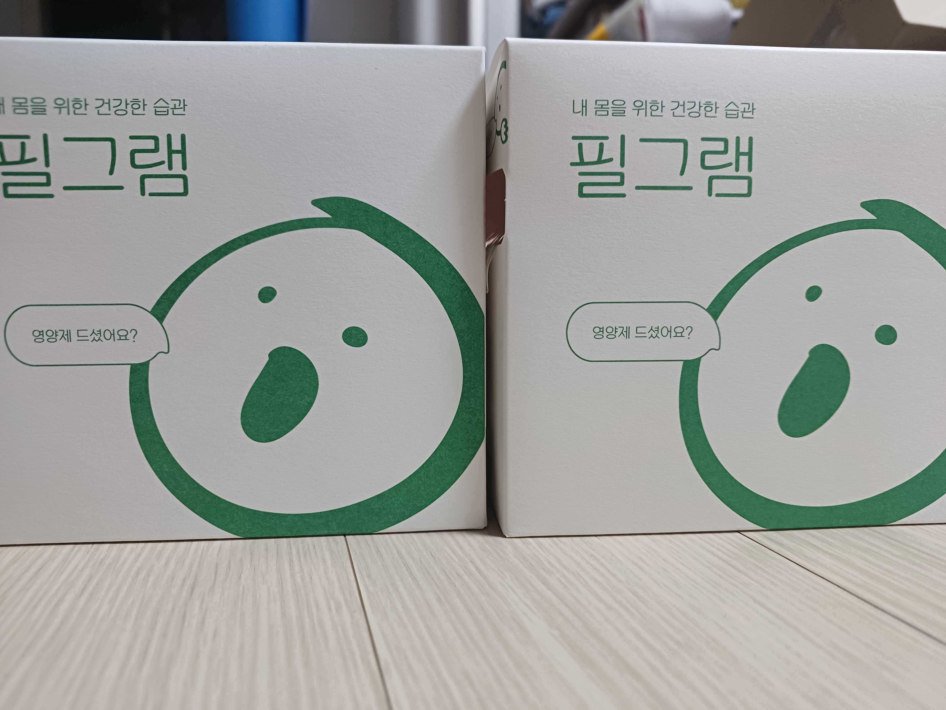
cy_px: 355
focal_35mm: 23
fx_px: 629
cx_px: 473
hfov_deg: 73.9
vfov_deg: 58.9
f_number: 1.8
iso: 250
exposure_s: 1/24
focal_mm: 5.06
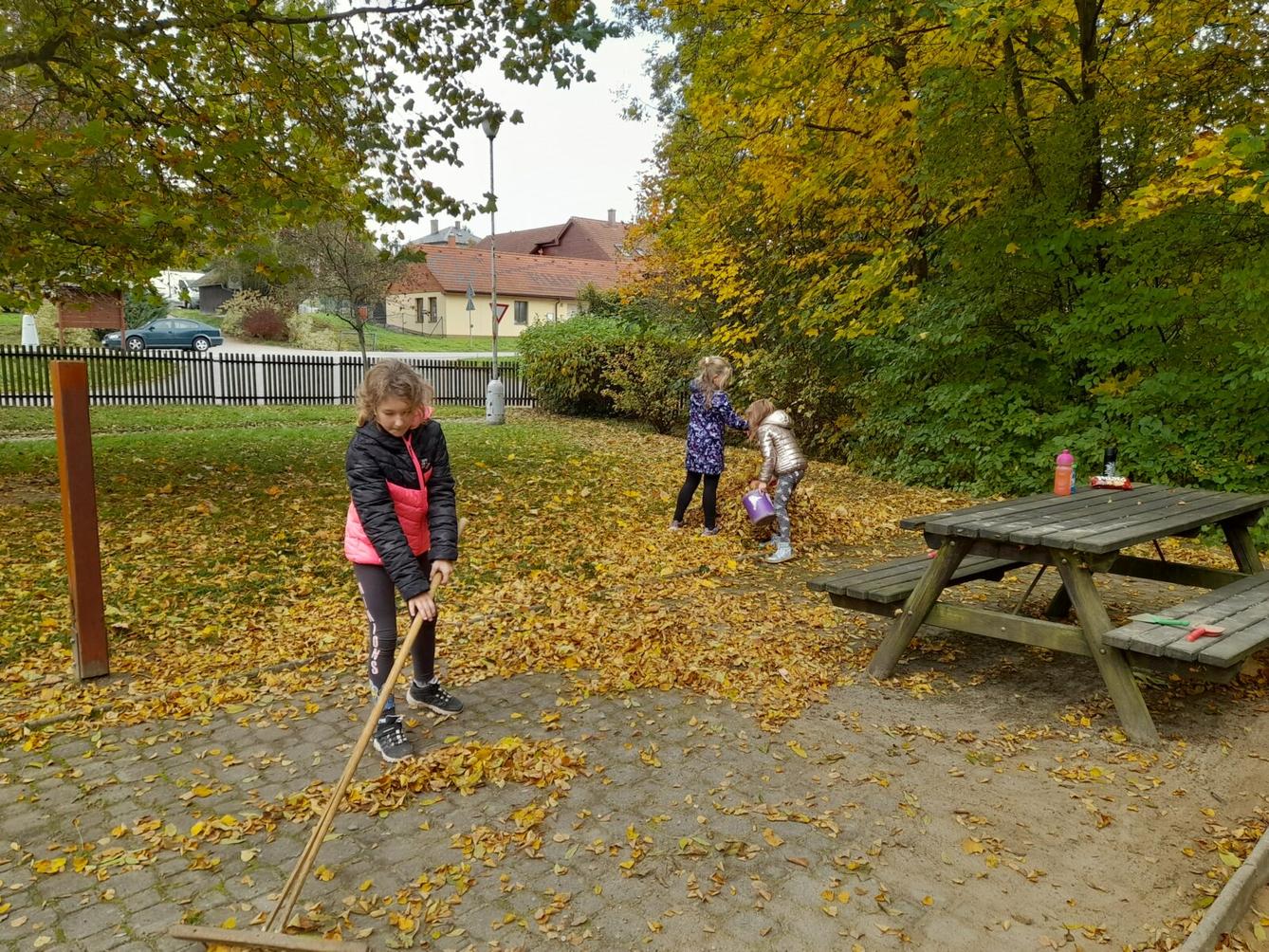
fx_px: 917
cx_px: 634
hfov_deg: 69.4
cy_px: 476
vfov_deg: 54.9
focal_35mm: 25
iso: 20
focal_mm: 4.6
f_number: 2
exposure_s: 1/50
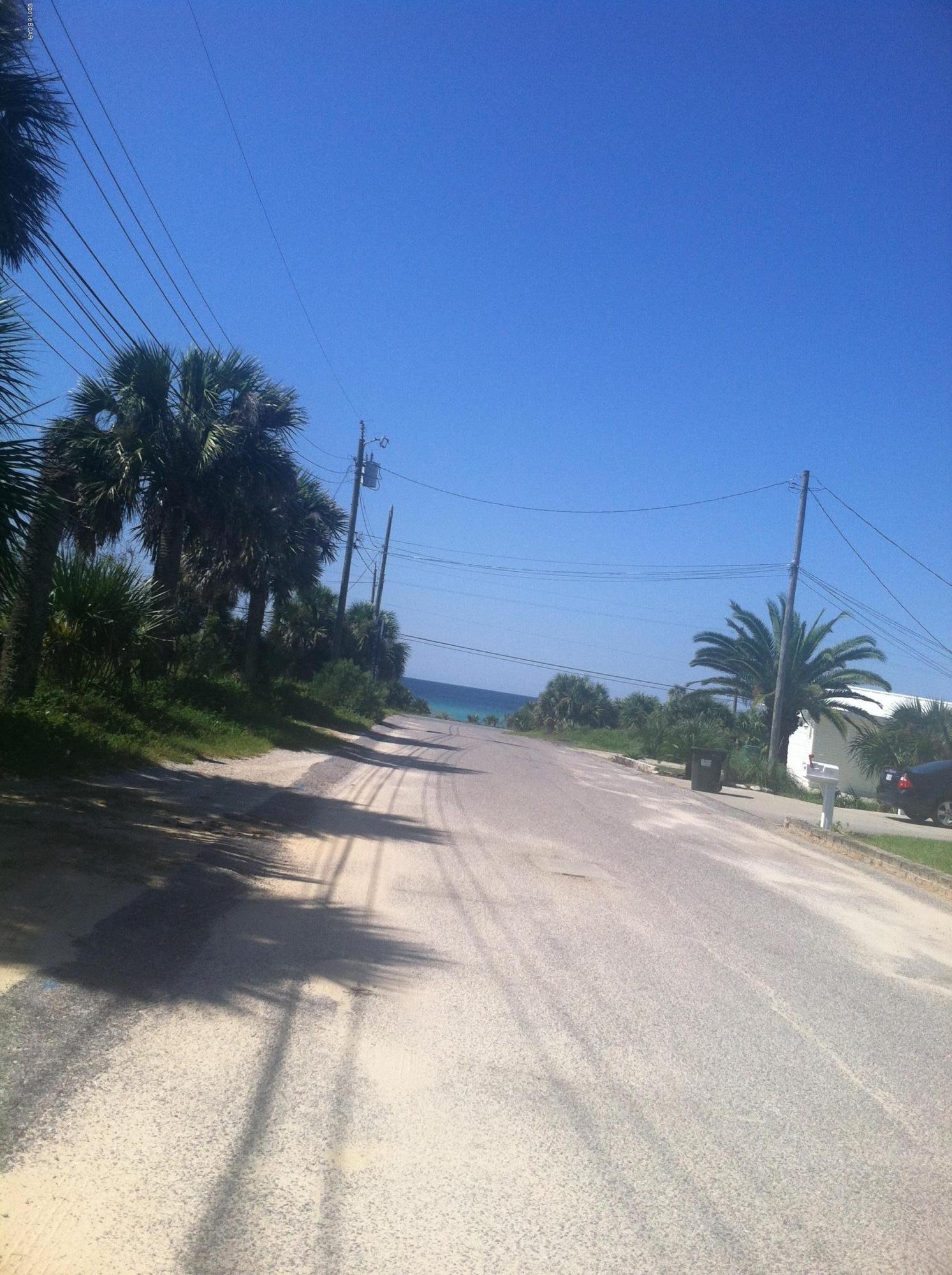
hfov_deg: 40.6
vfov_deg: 52.7
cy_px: 638
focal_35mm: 35
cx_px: 476
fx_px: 1287
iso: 80
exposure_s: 1/2000
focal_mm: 3.85
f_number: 2.8
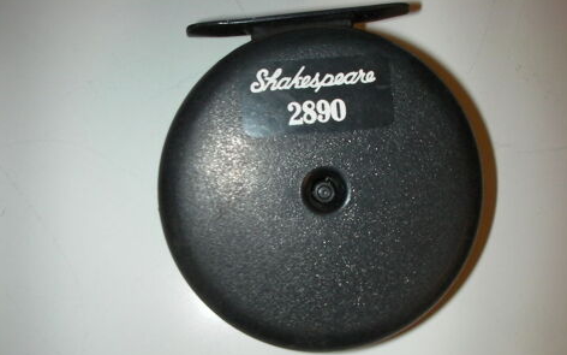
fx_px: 634
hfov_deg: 48.2
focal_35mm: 41
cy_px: 193
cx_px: 285
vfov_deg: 31.2
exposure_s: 1/30
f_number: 5.6
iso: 200
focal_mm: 6.3
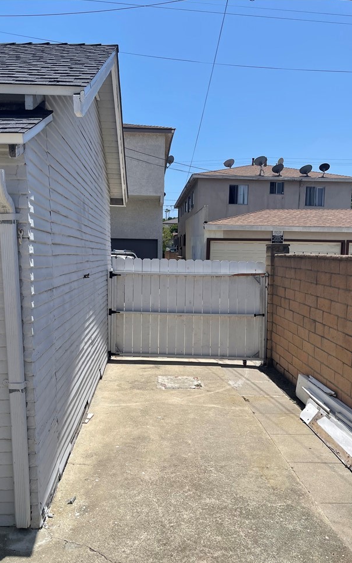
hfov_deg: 44.5
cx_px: 163
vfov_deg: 66.4
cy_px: 296
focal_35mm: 28
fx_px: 430
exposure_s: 1/4717
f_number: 1.6
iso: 32
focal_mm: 5.1
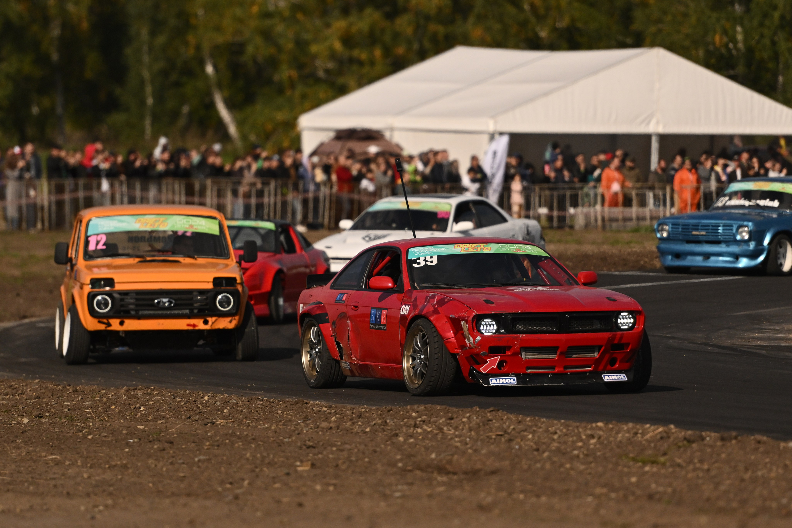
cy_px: 264
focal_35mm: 300
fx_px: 6599
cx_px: 396
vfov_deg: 4.6
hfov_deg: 6.9
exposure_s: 1/32000
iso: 720
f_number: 2.8
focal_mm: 200
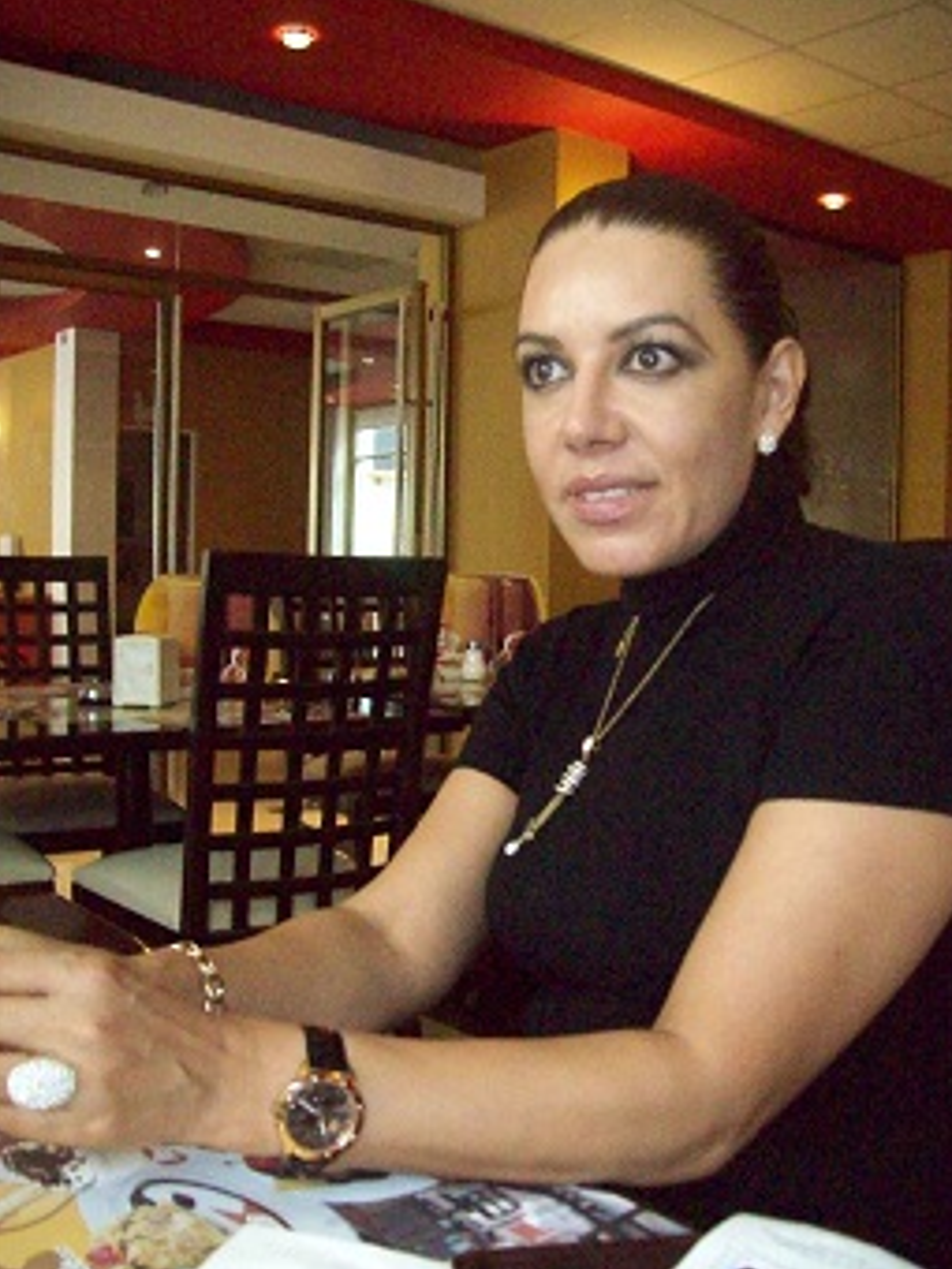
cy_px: 627
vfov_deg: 50.1
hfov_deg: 38.7
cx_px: 485
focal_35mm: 37
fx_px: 1357
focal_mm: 6
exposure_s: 1/64
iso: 800
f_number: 2.7
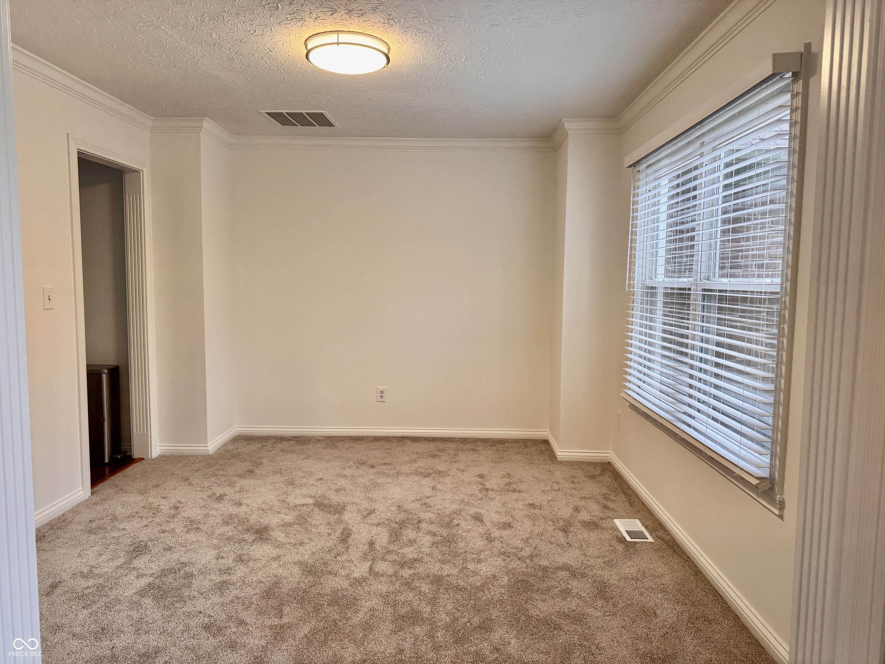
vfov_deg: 56.8
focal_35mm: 24
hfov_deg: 71.6
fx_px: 614
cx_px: 442
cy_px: 332
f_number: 1.78
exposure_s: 1/120
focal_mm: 6.76
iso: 160
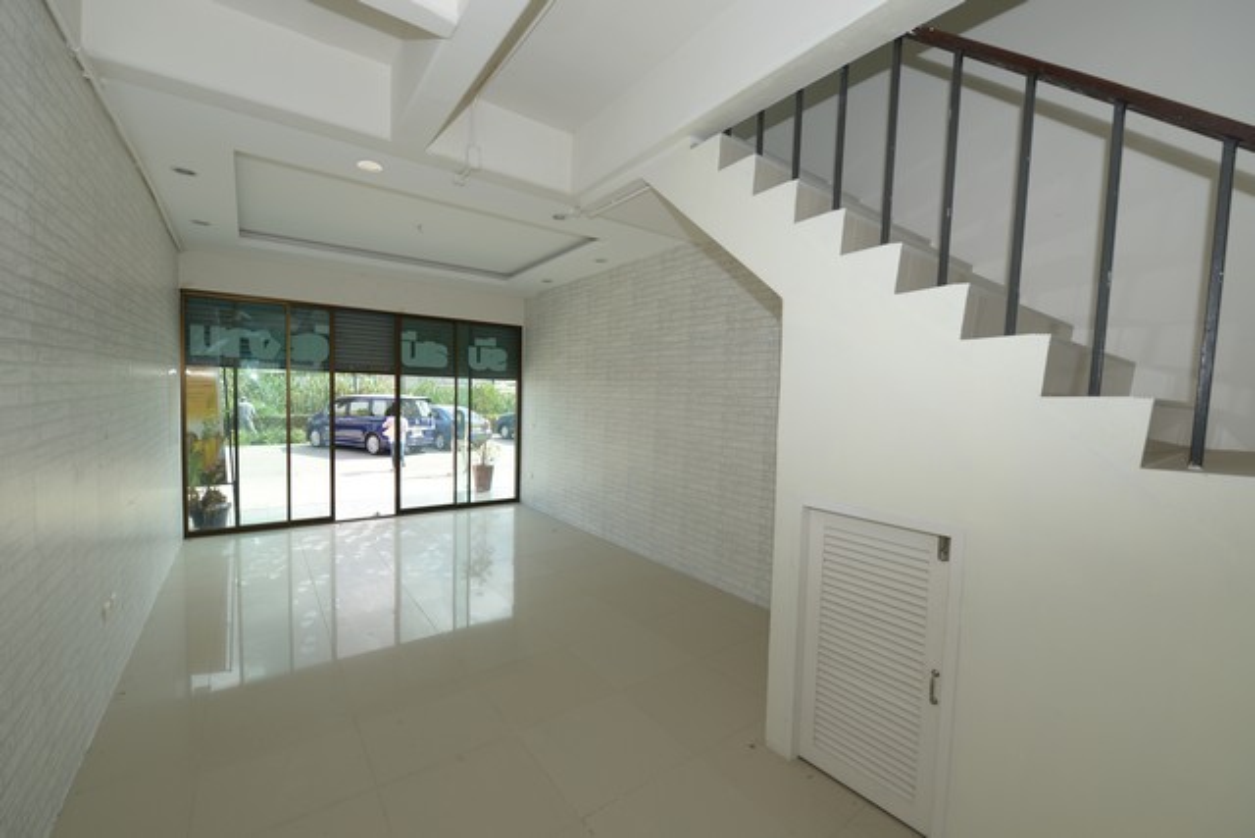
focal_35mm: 14
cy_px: 419
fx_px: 488
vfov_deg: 81.2
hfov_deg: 104.2
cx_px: 628
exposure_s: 1/160
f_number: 6.3
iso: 200
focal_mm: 14
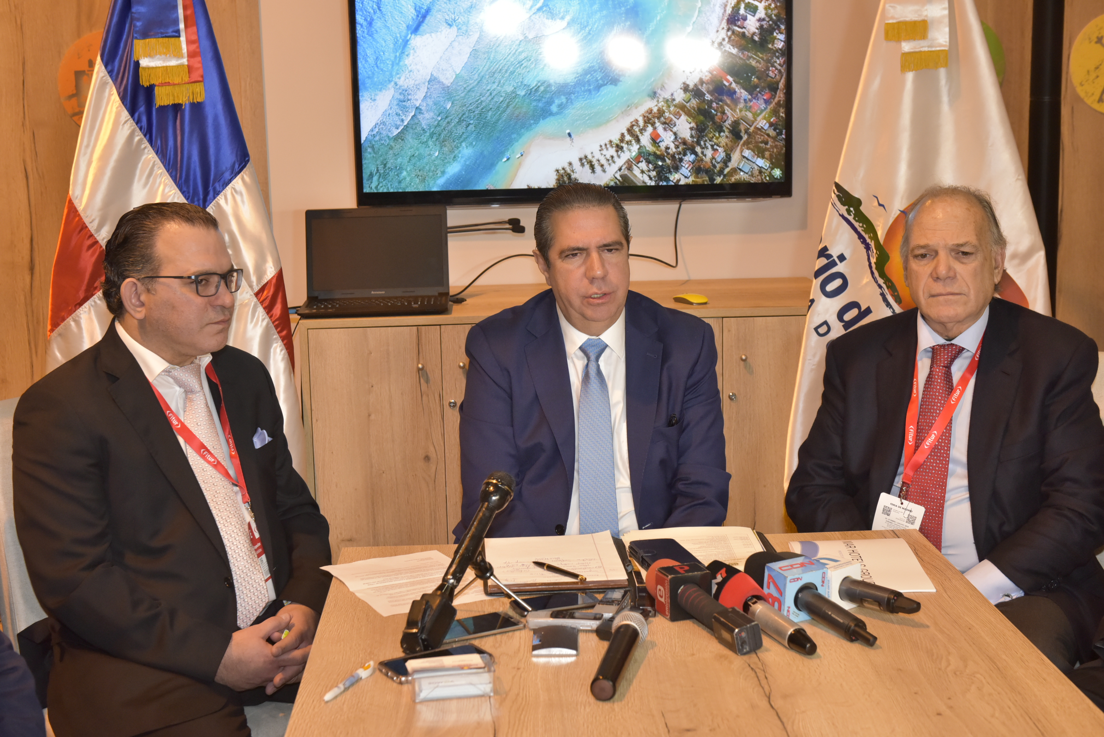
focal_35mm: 52
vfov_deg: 26.0
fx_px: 1595
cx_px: 552
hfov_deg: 38.2
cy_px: 368
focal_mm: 52
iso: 3200
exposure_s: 1/160
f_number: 7.1
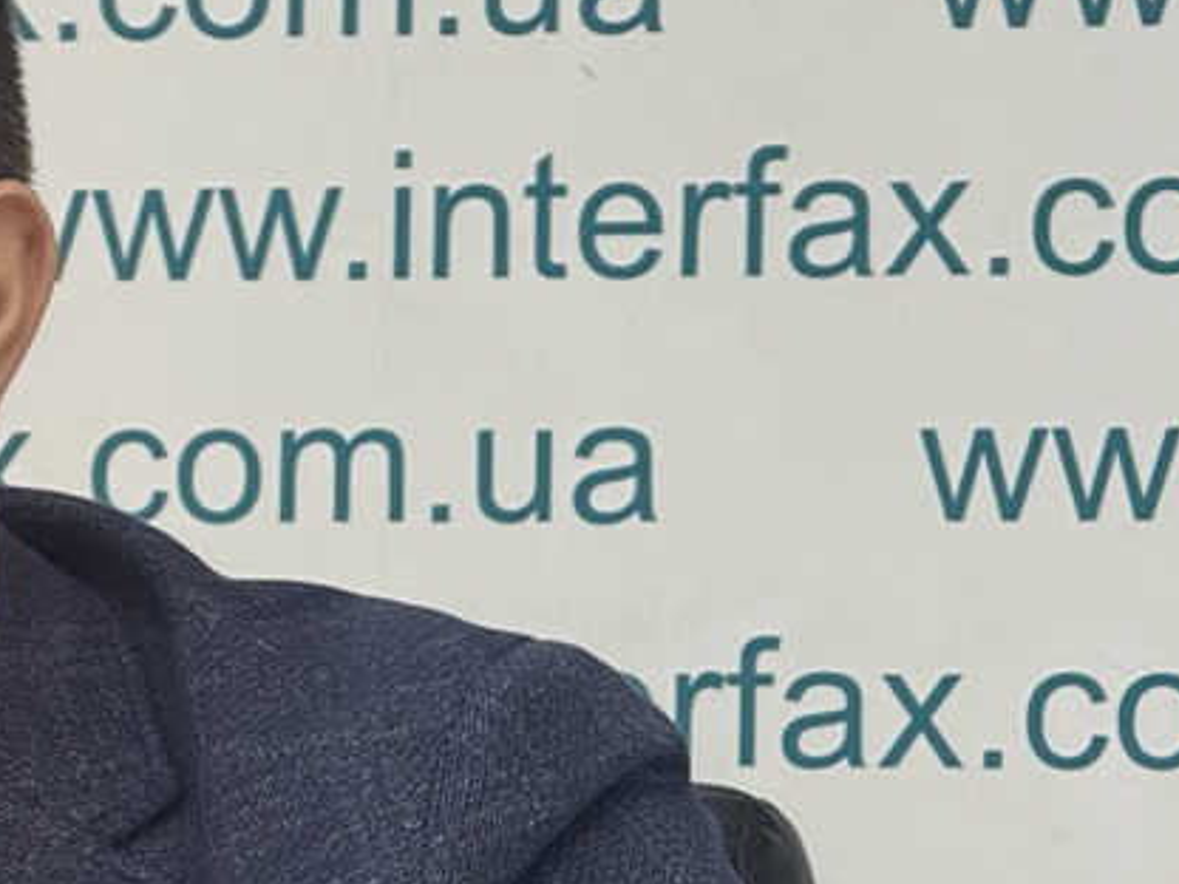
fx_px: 11887
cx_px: -432
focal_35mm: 349
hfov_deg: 5.6
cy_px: 863
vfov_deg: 4.3
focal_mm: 15.66
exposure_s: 1/100
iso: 160
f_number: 2.8
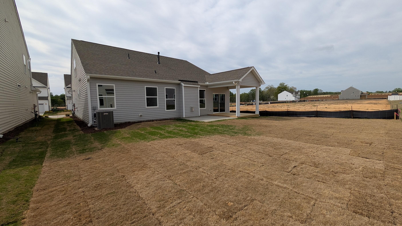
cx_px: 215
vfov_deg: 74.3
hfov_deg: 106.7
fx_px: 149
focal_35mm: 14
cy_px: 111
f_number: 1.7
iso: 56
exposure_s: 1/4505
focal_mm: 2.02
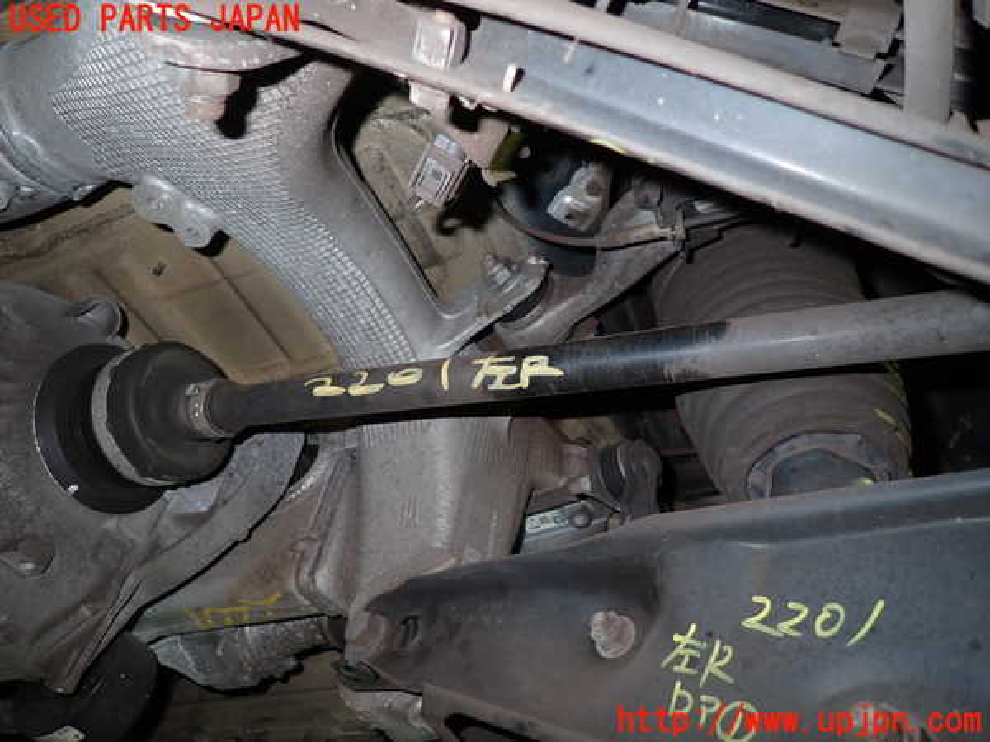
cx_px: 495
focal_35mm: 25
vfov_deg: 54.9
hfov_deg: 69.4
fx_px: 715
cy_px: 371
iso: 200
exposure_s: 1/30
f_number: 2
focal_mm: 4.5
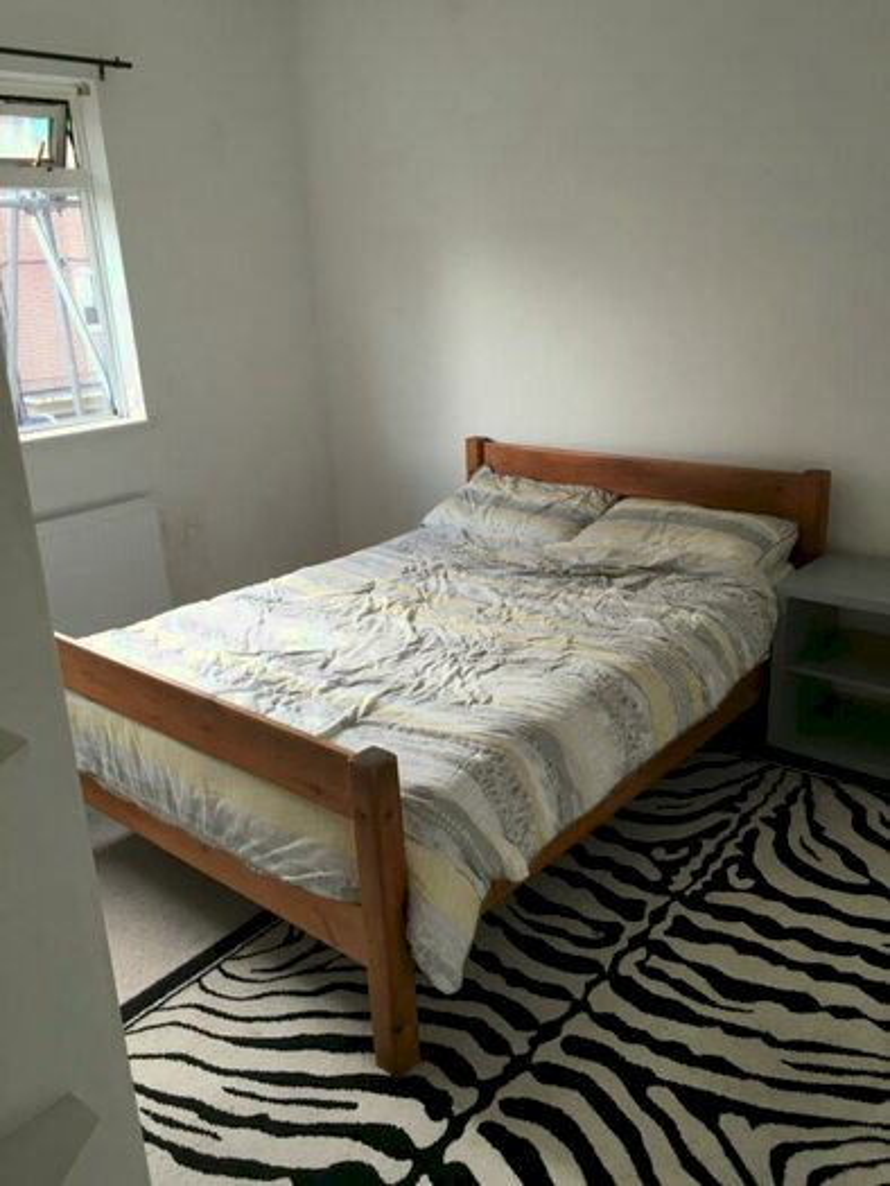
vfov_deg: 61.6
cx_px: 445
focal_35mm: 29
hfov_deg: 48.2
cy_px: 593
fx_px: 994
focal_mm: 4.15
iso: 25
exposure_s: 1/33
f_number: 2.2
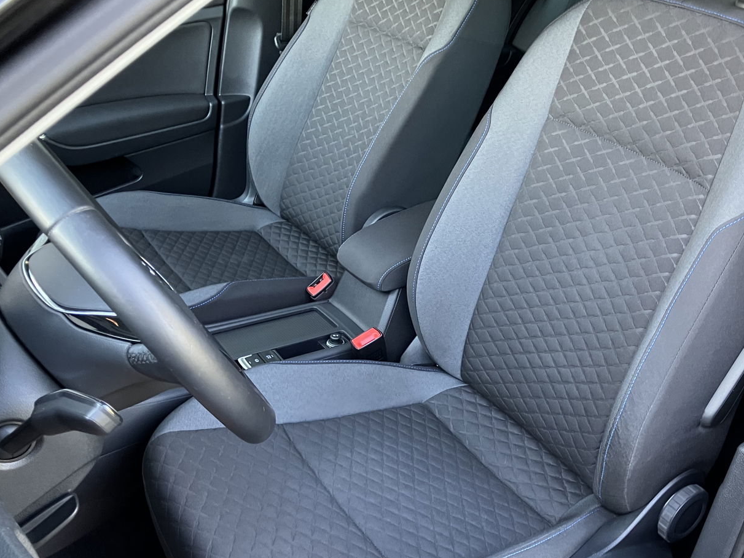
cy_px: 315
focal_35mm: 37
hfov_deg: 49.8
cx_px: 450
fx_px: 795
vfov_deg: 38.6
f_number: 1.8
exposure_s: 1/60
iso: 200
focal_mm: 3.99
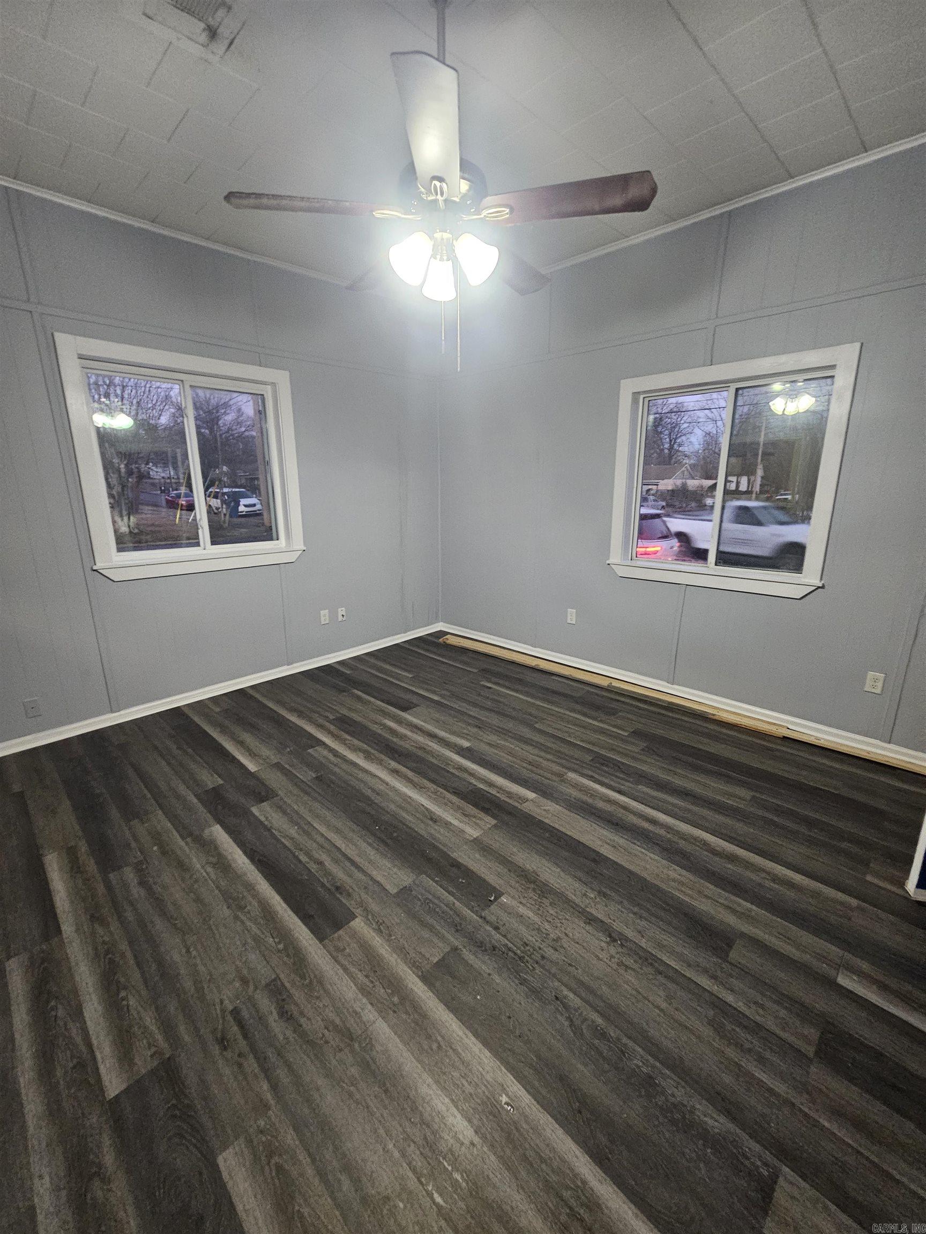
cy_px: 617
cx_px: 463
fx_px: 464
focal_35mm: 13
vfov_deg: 106.2
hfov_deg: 89.9
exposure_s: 1/30
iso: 400
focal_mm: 2.2
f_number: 2.2
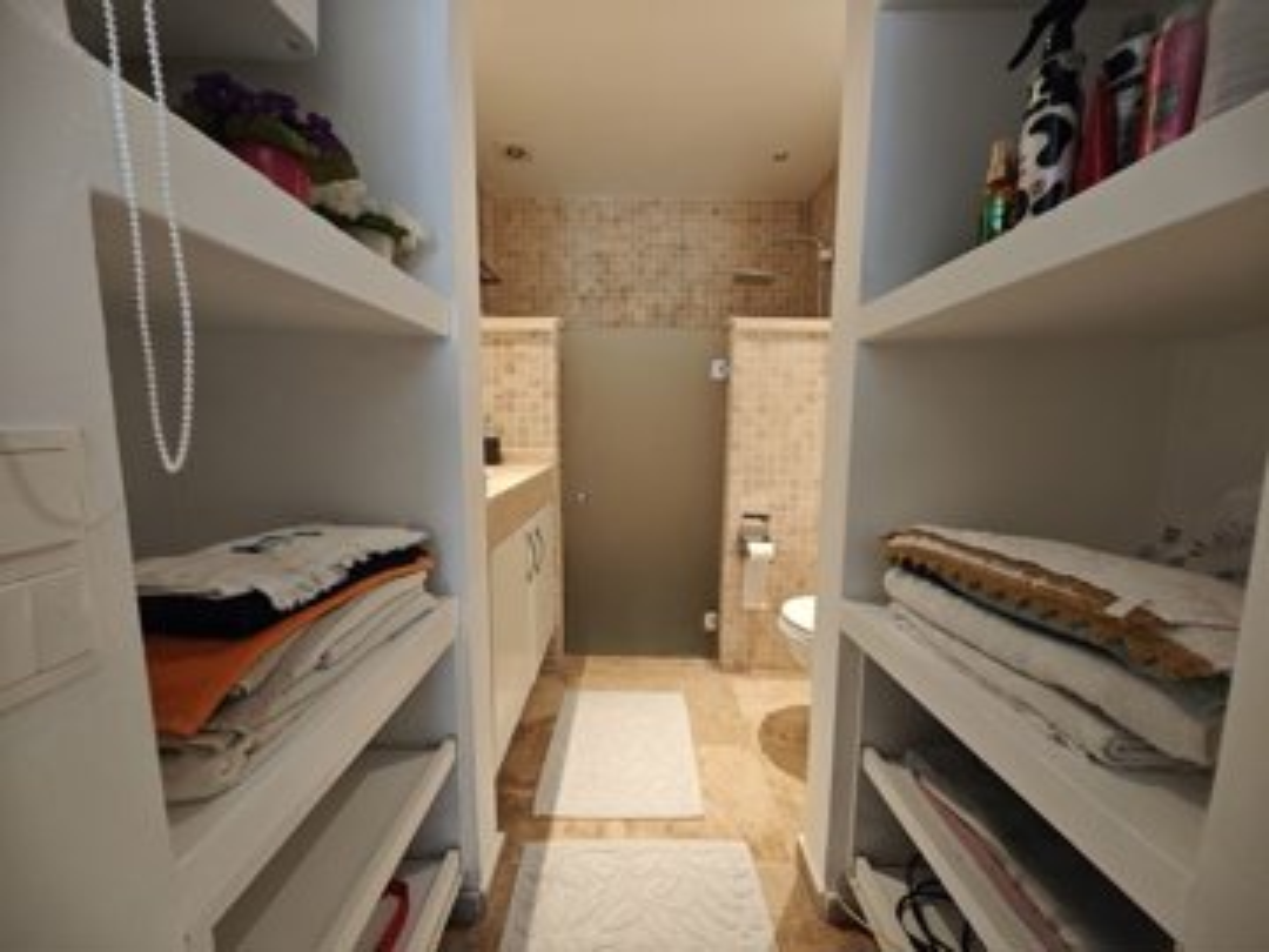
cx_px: 634
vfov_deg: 94.5
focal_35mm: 12
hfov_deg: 110.5
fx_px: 440
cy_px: 476
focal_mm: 2.03
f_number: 1.8
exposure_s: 1/33.3
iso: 250
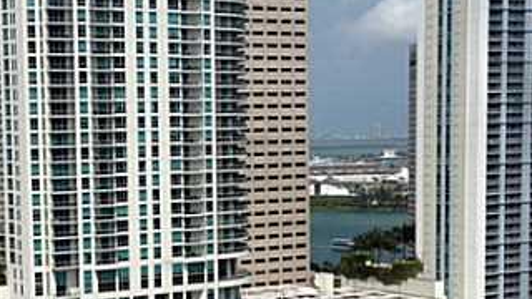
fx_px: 1270
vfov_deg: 13.3
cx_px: 128
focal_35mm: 90
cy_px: 266
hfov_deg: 23.4
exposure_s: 1/2857
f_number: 2.4
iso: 50
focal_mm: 4.12
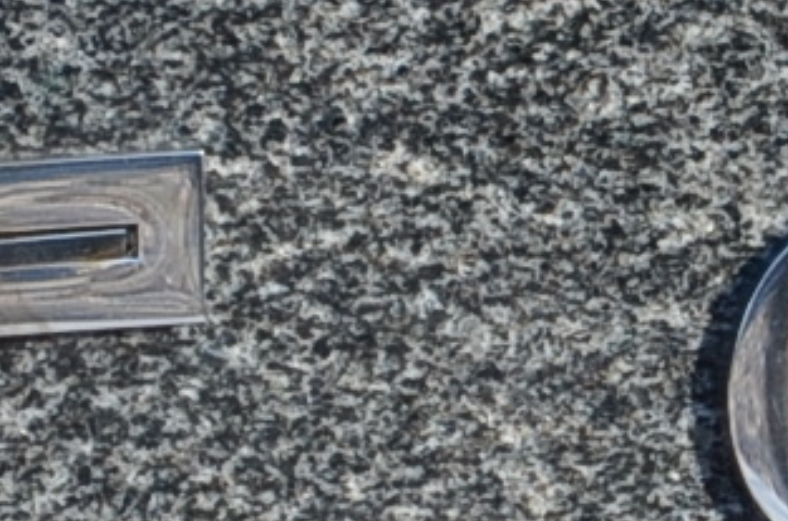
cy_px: 846
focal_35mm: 591
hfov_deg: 3.5
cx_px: 1309
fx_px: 12904
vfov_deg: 2.3
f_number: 7.1
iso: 200
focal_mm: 50
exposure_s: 1/200
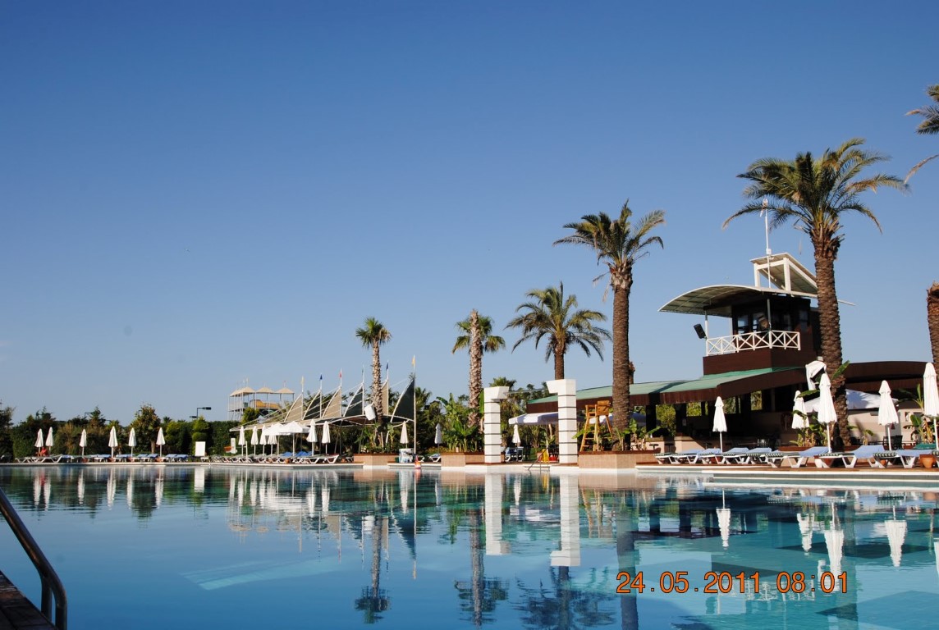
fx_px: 941
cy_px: 315
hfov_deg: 53.0
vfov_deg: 37.0
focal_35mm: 36
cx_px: 470
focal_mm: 24
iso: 100
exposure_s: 1/250
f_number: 8
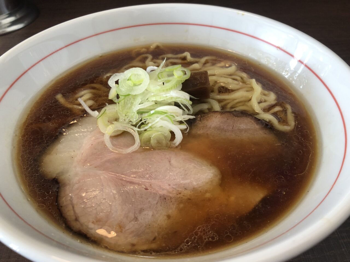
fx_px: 283
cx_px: 175
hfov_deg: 63.4
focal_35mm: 28
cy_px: 131
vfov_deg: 49.7
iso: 32
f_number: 1.8
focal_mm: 4
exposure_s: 1/25
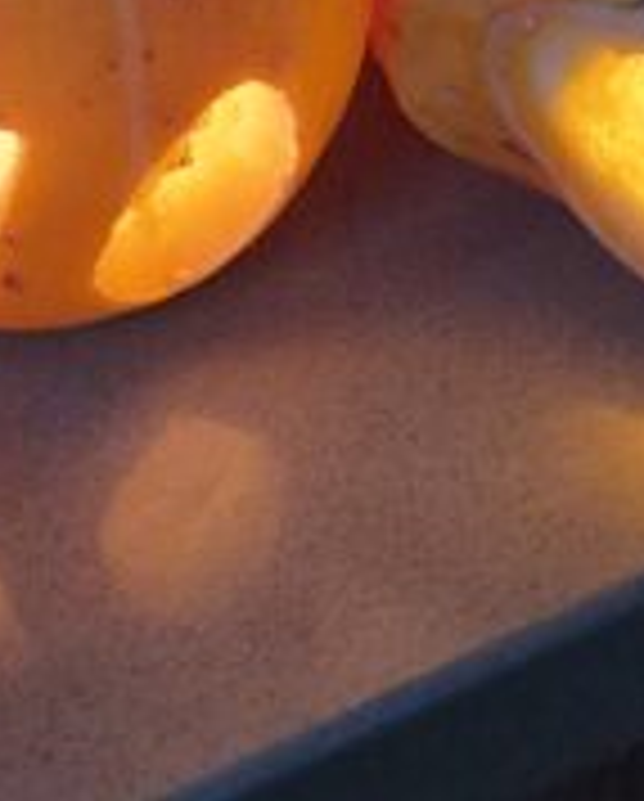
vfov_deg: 13.8
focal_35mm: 129
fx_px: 3066
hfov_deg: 11.9
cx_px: 95
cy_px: -490
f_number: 1.8
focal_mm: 5.4
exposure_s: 1/100
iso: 800
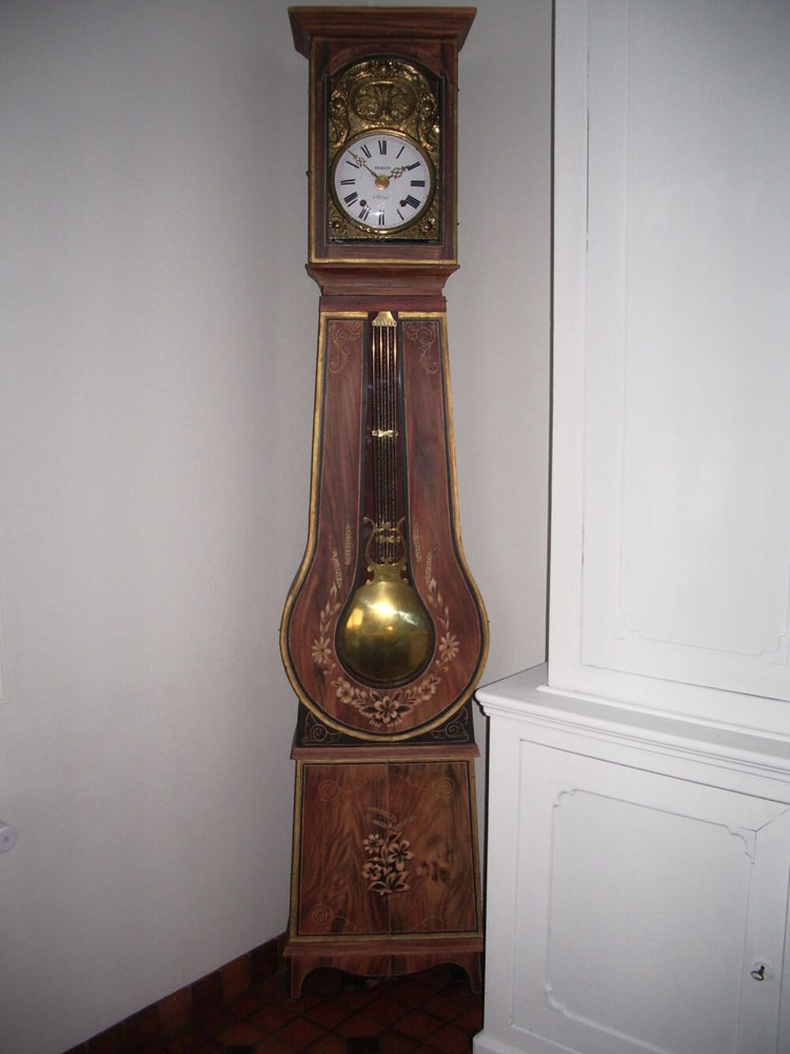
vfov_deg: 52.6
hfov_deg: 40.7
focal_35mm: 35
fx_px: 1065
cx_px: 395
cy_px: 527
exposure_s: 1/40
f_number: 2.6
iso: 100
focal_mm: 5.8
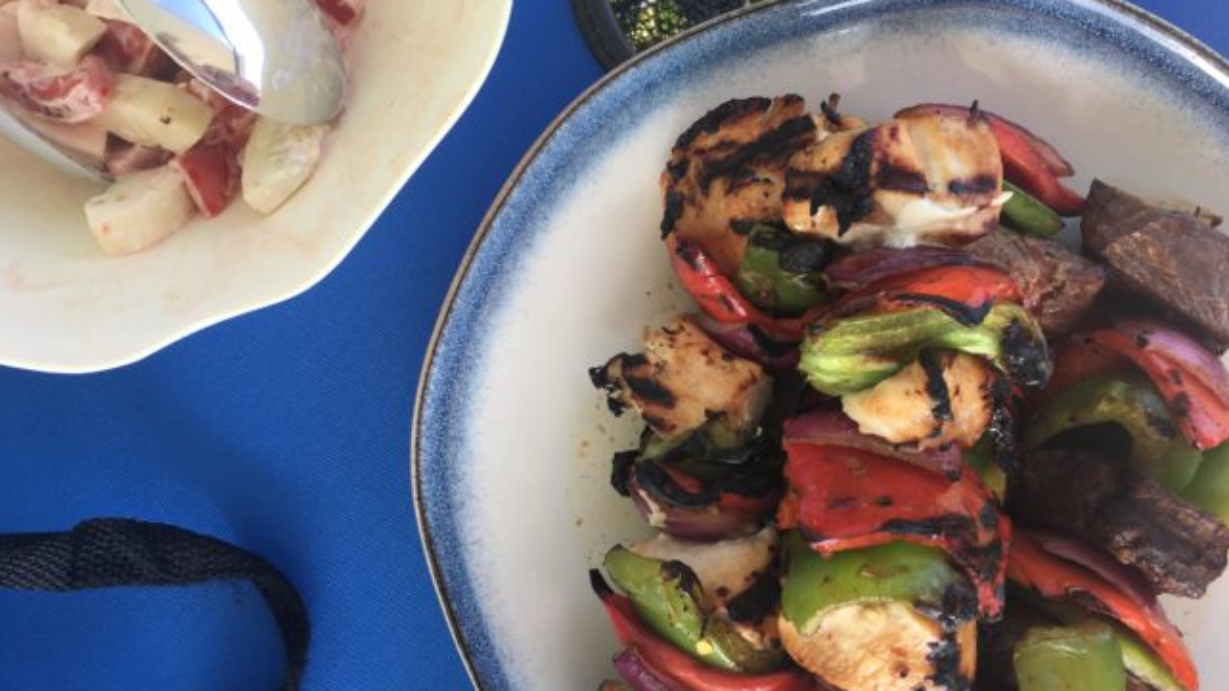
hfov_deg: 61.0
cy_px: 364
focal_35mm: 32
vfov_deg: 36.7
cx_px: 609
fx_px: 1043
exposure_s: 1/146
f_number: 2.2
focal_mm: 4.15
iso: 25
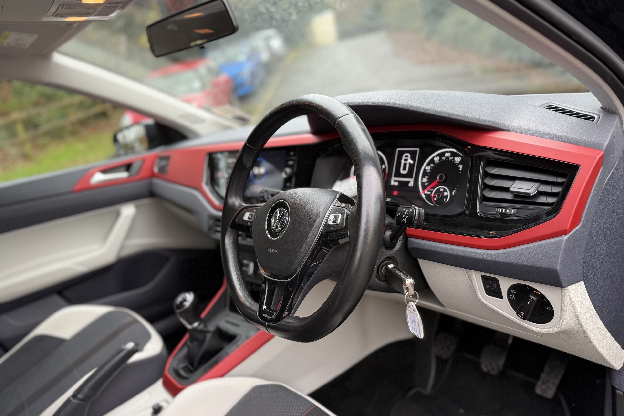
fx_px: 433
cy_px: 231
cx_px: 312
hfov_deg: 71.5
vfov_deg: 51.2
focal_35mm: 25
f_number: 1.78
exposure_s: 1/121
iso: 200
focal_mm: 6.76
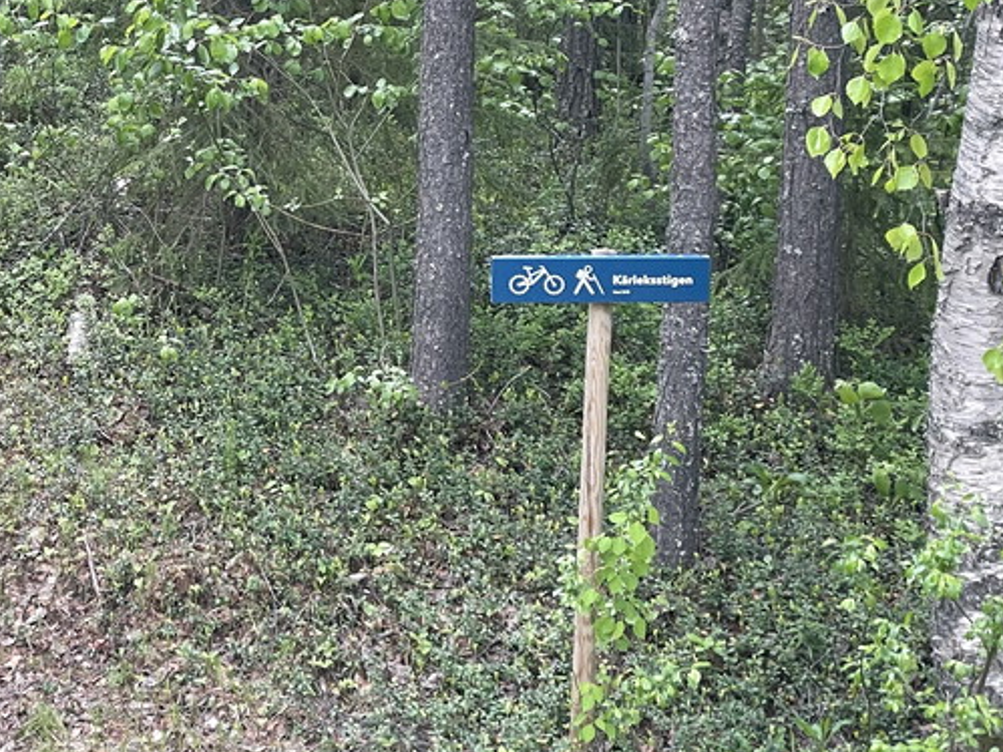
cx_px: 76
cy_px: 344
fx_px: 2897
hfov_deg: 19.2
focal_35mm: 100
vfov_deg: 14.8
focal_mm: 6
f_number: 2
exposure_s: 1/99
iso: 50
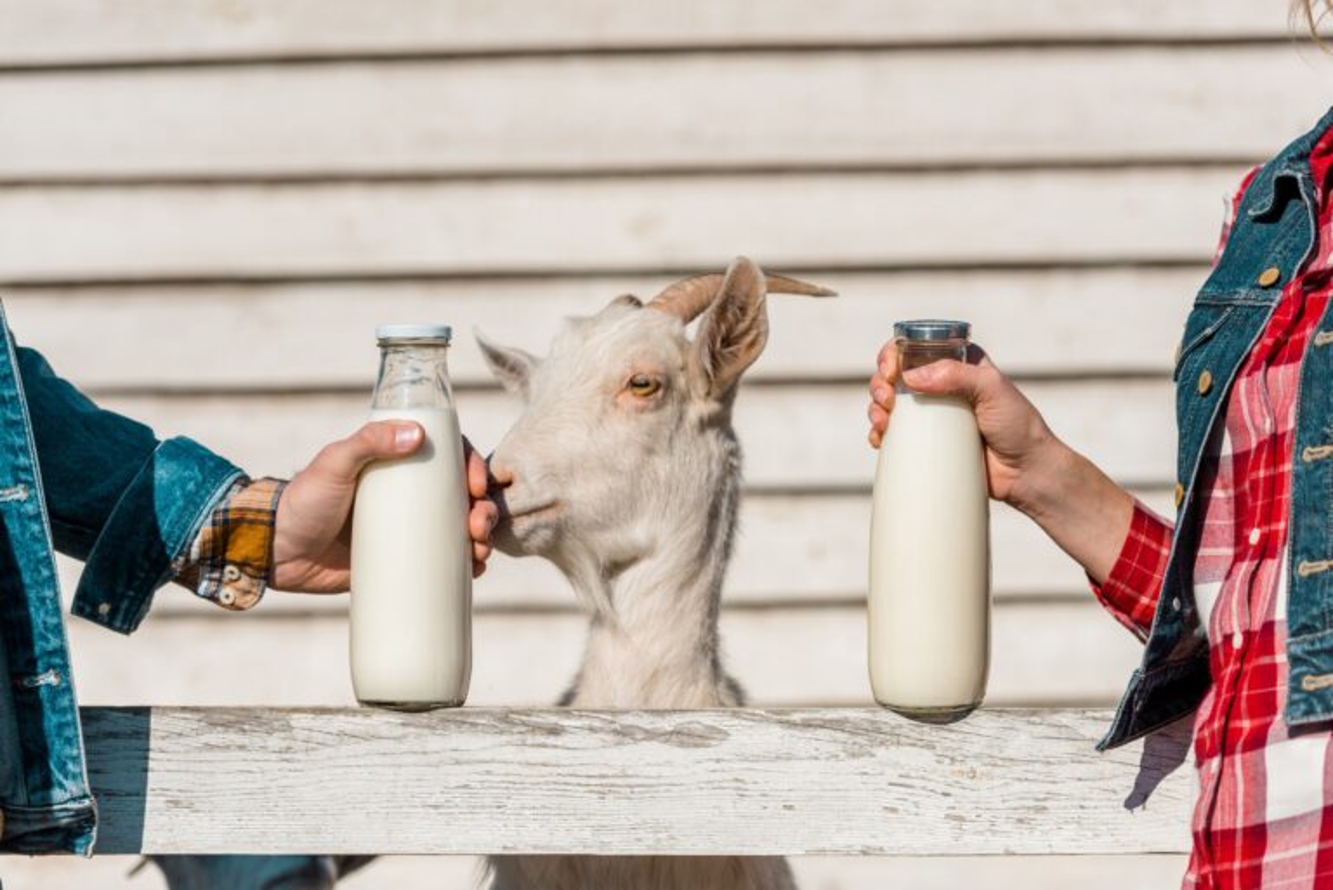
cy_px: 445
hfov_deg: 16.4
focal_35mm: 125
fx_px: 4631
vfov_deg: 11.0
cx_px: 666
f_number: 4
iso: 200
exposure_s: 1/5000
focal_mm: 125
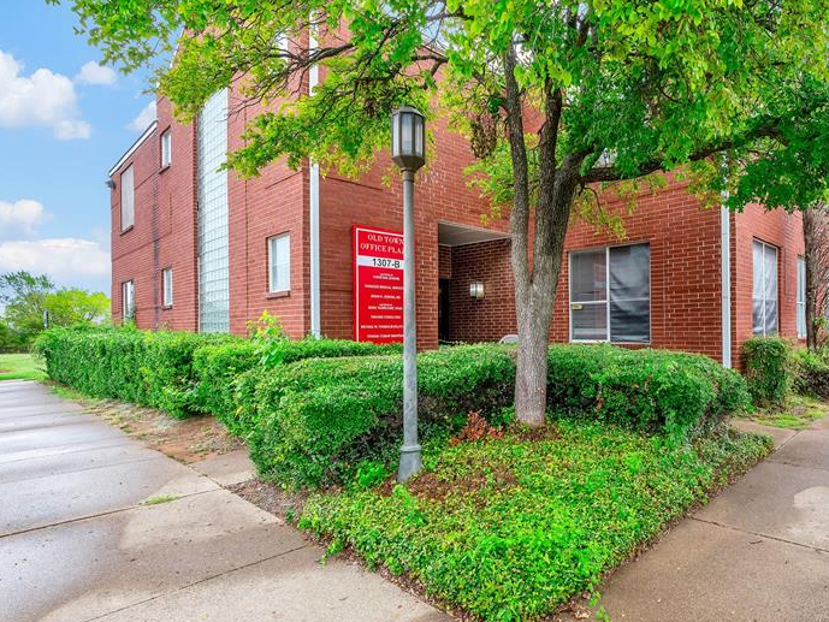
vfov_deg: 66.0
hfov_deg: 79.7
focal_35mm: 20
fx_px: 479
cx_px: 534
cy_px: 316
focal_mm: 14
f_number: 8
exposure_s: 1/15
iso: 1000
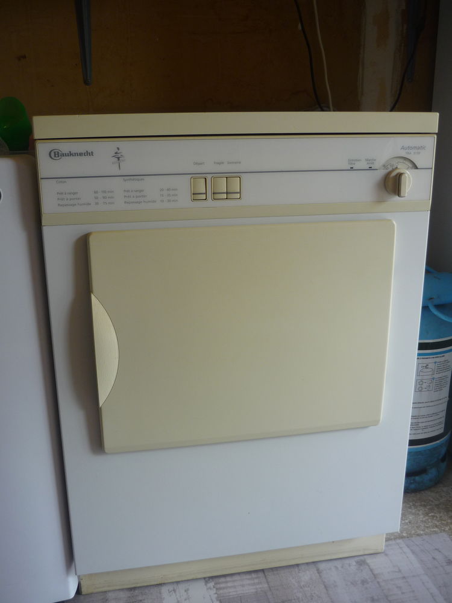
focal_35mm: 33
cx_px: 226
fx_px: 575
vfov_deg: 55.4
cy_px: 302
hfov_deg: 42.9
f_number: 2.8
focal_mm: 5.5
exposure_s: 1/60
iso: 100
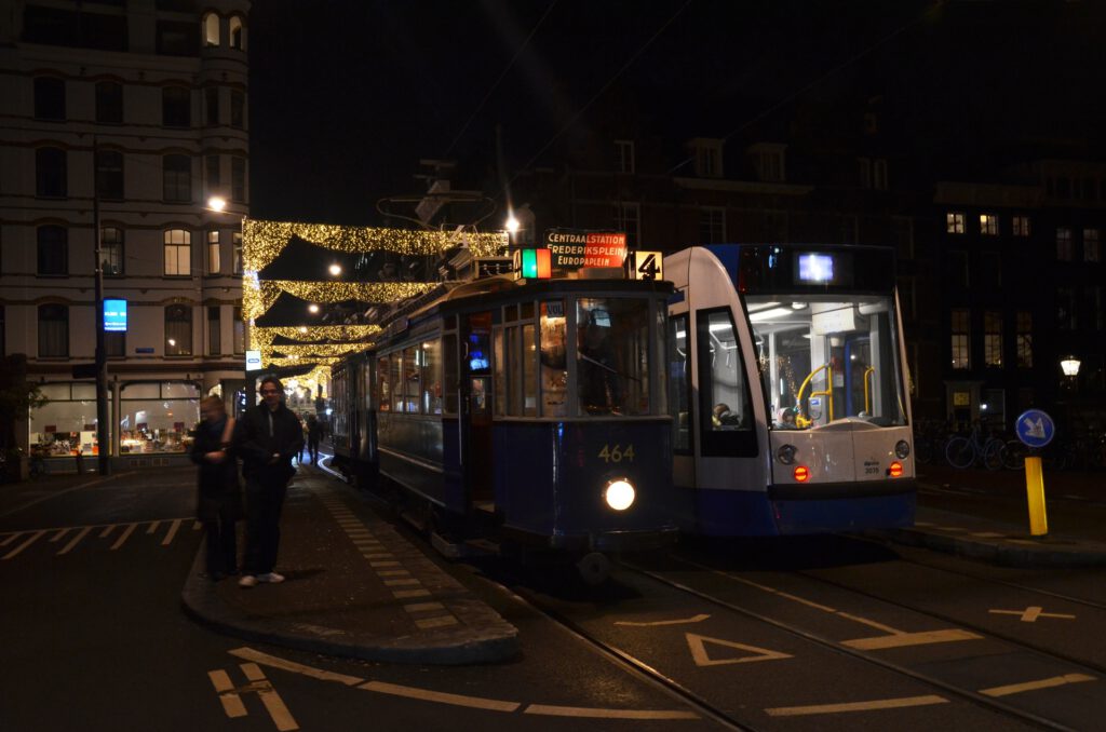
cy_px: 366
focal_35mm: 36
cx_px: 553
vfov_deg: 36.7
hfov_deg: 53.2
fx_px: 1104
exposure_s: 1/13
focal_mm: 24
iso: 800
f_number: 7.1
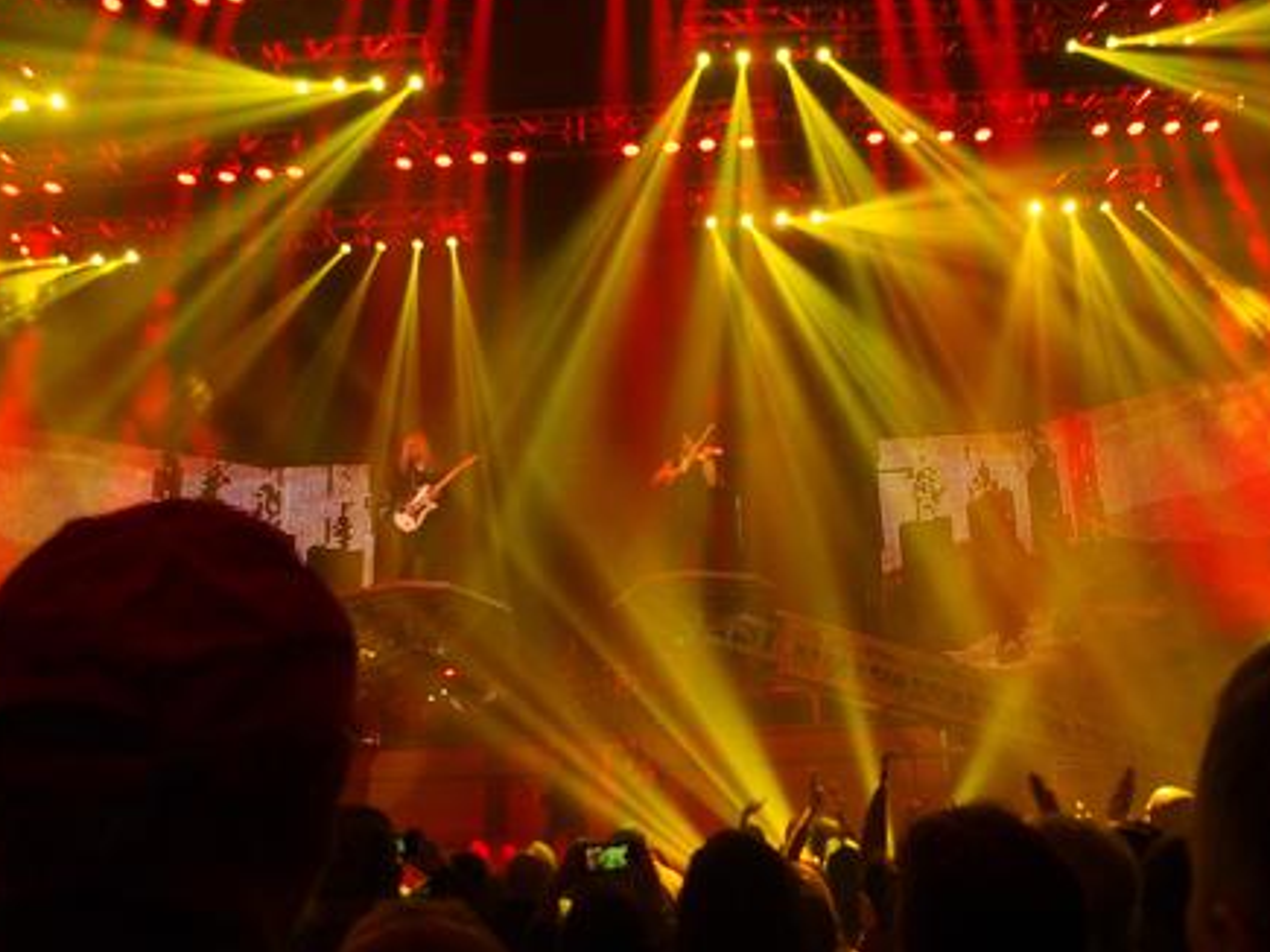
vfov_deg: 48.2
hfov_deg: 61.7
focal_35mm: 29
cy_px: 470
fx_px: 1064
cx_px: 616
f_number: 2.8
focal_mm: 6
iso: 200
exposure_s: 1/40
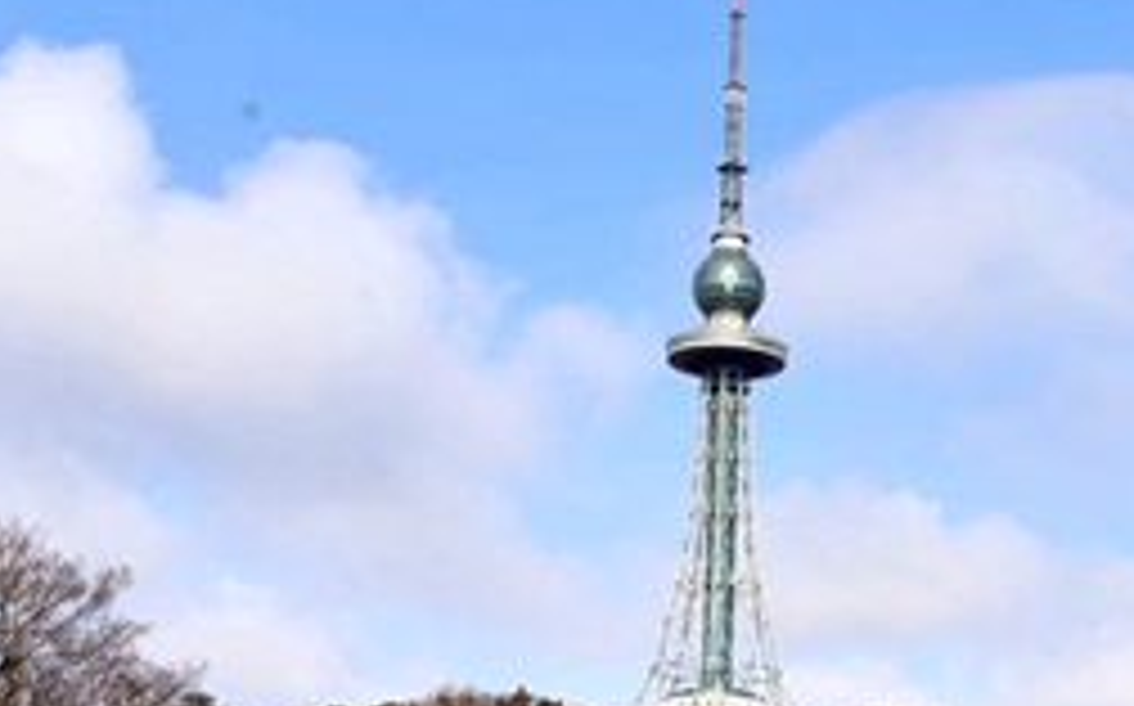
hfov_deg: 25.4
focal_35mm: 79
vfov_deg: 16.1
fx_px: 2439
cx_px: 1012
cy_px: 737
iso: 250
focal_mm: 31
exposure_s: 1/800
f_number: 10
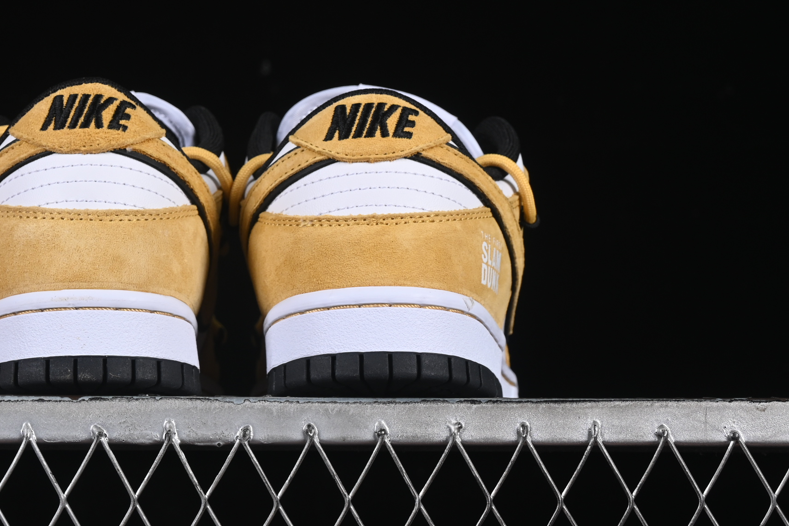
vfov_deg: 11.2
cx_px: 229
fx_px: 2674
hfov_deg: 16.7
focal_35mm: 122
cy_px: 131
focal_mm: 50
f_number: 8
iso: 160
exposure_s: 1/80
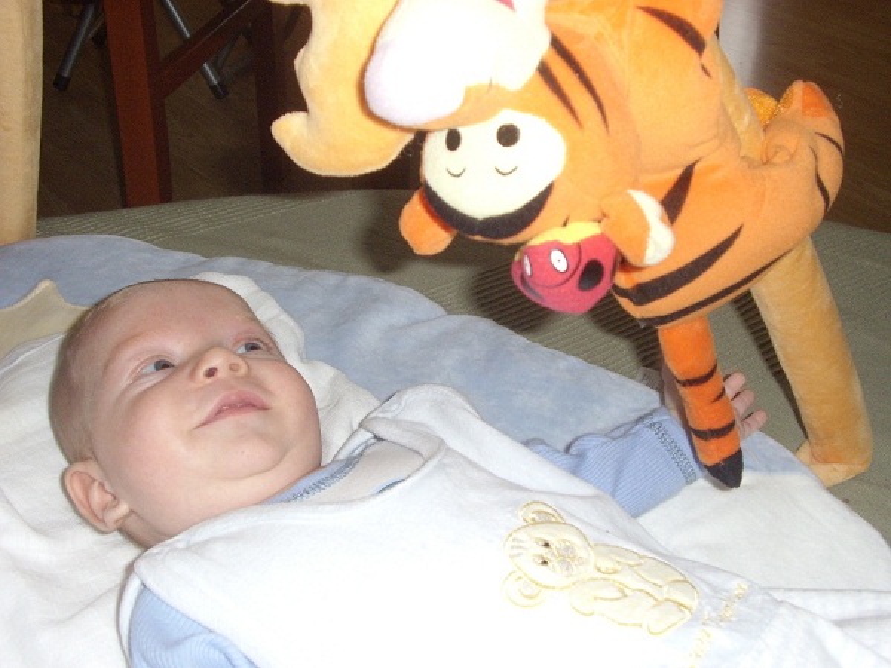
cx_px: 446
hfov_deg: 50.1
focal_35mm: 37
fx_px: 952
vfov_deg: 38.7
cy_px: 334
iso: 200
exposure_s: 1/60
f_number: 3.2
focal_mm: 7.2
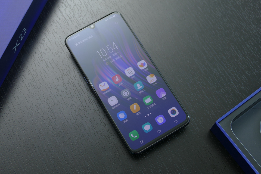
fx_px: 413
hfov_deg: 35.1
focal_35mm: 57
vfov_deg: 23.8
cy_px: 87
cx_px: 130
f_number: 3.5
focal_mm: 20.62
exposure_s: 1/100
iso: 200
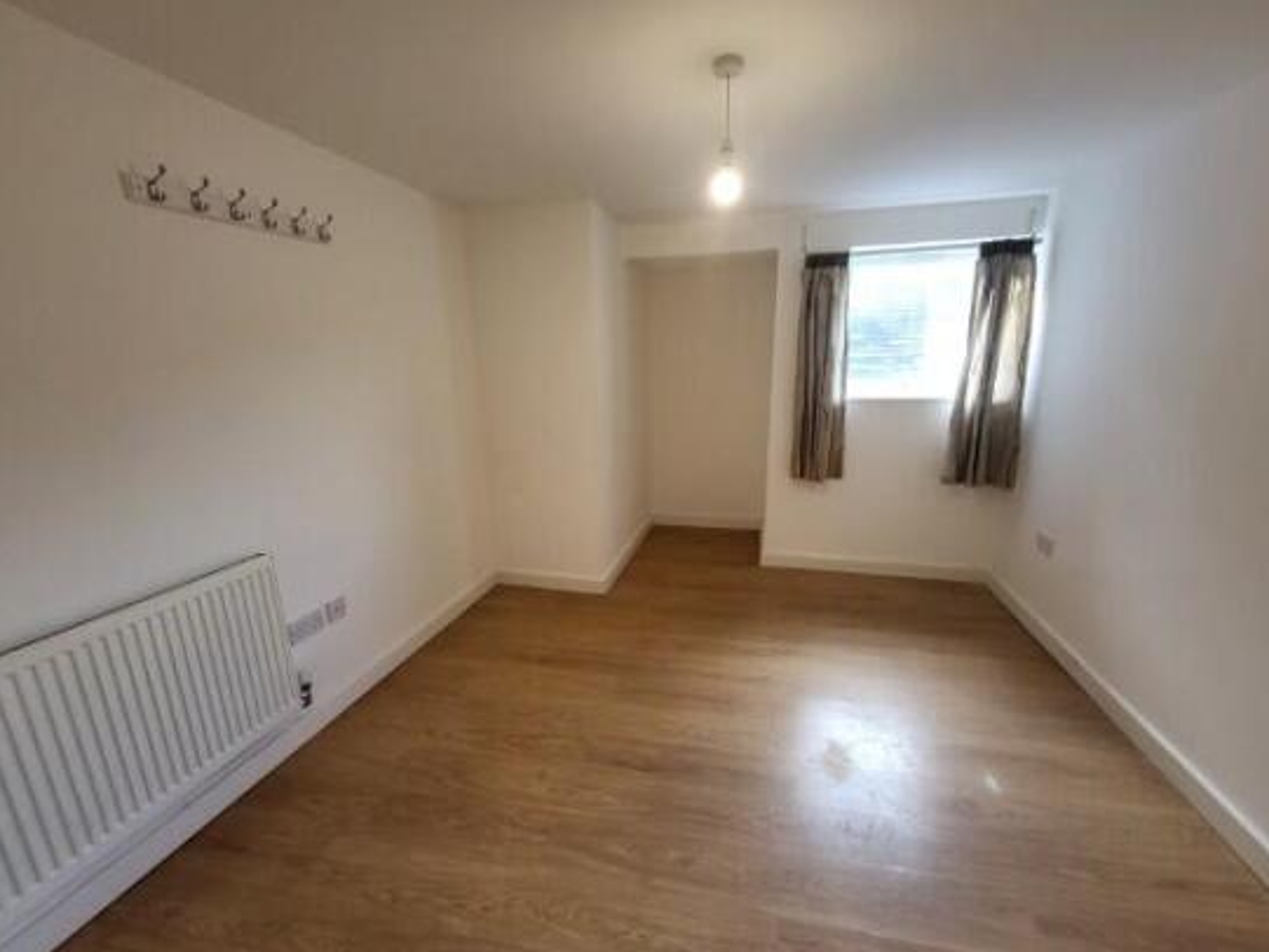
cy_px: 494
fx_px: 513
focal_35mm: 14
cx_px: 644
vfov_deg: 85.7
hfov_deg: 102.0
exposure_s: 1/50
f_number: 2.2
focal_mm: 1.74
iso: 200
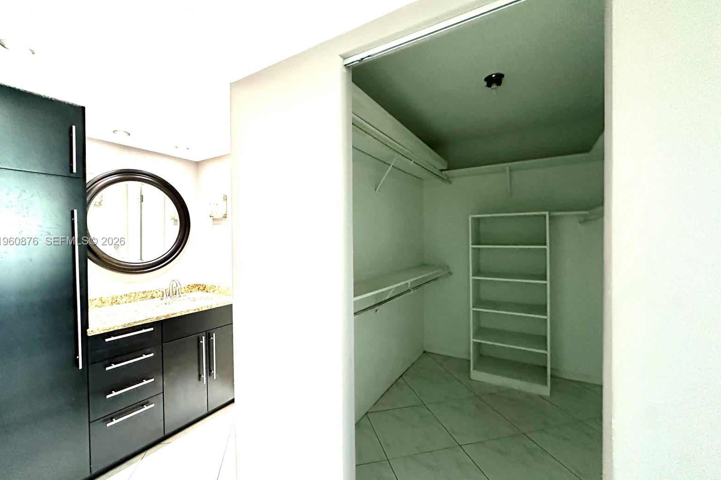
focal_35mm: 15
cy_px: 242
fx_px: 300
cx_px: 351
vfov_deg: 77.3
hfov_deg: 100.4
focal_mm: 2.22
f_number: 2.2
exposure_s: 1/60
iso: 640
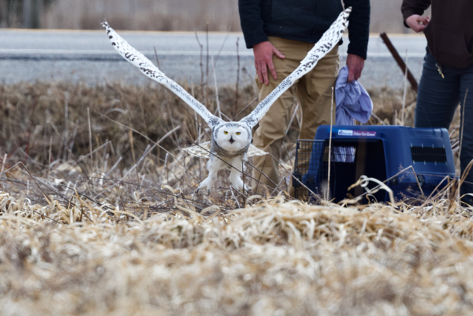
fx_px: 13138
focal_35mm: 1000
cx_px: 236
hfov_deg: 2.1
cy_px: 158
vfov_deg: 1.4
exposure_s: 1/1600
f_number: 6.3
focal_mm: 500
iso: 640
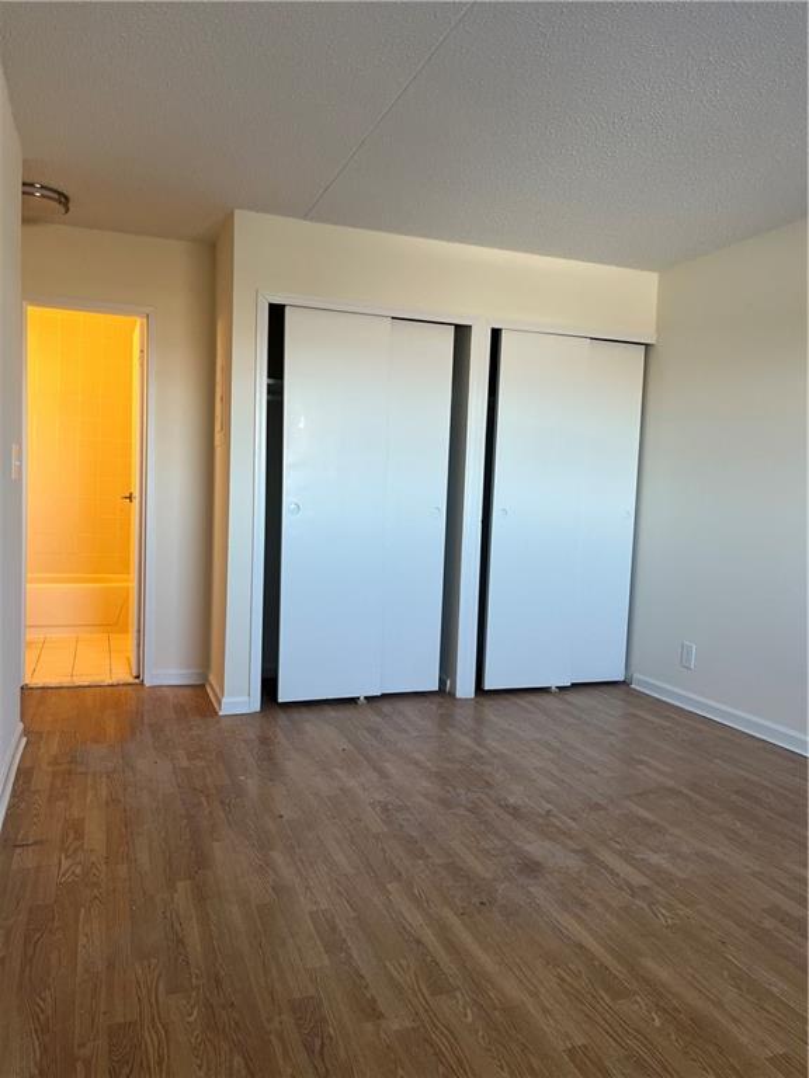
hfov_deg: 53.1
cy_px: 539
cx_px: 404
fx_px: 810
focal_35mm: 26
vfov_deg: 67.3
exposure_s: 1/121
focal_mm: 5.1
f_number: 1.6
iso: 125
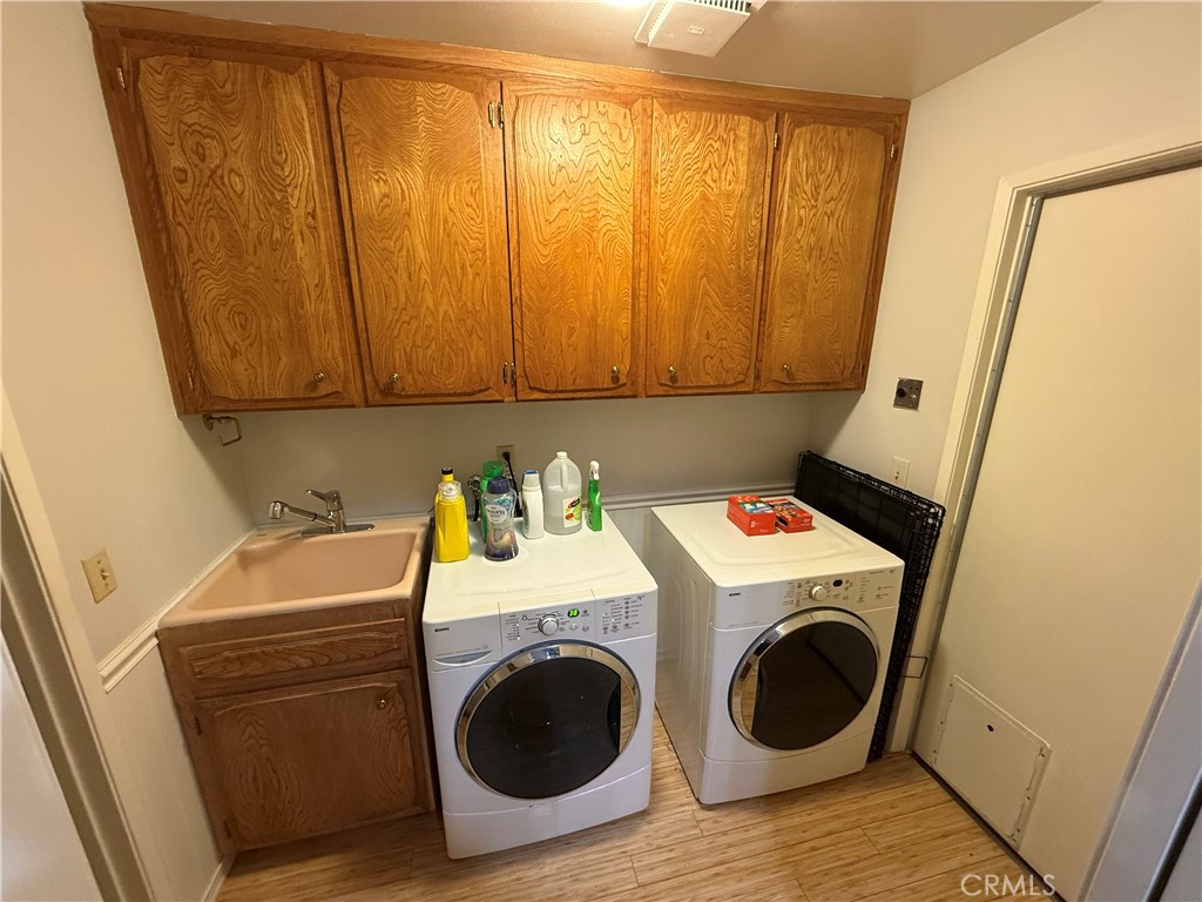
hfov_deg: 102.1
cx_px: 601
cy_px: 451
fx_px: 486
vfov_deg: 85.7
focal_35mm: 14
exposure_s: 1/60
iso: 400
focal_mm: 2.22
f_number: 2.2
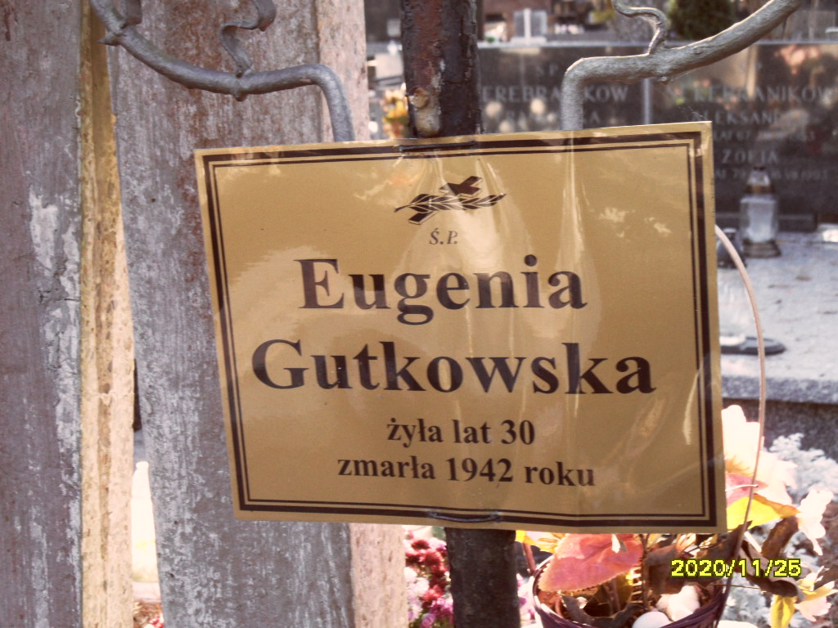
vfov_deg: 24.4
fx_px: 1453
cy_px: 314
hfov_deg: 32.2
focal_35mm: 60
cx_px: 419
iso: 200
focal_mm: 10.3
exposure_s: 1/45
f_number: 4
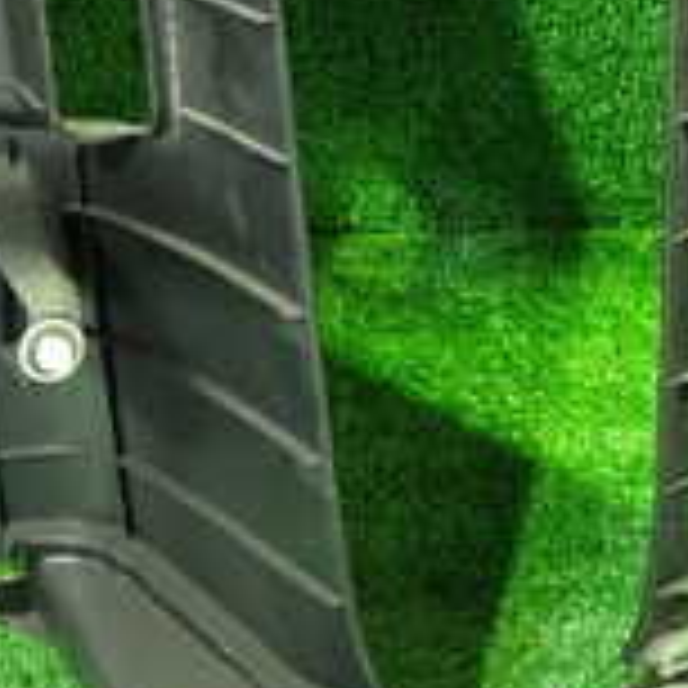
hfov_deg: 16.7
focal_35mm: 104
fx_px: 2339
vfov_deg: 16.6
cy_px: 112
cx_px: 243
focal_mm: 5.4
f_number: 2.3
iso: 800
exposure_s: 1/20
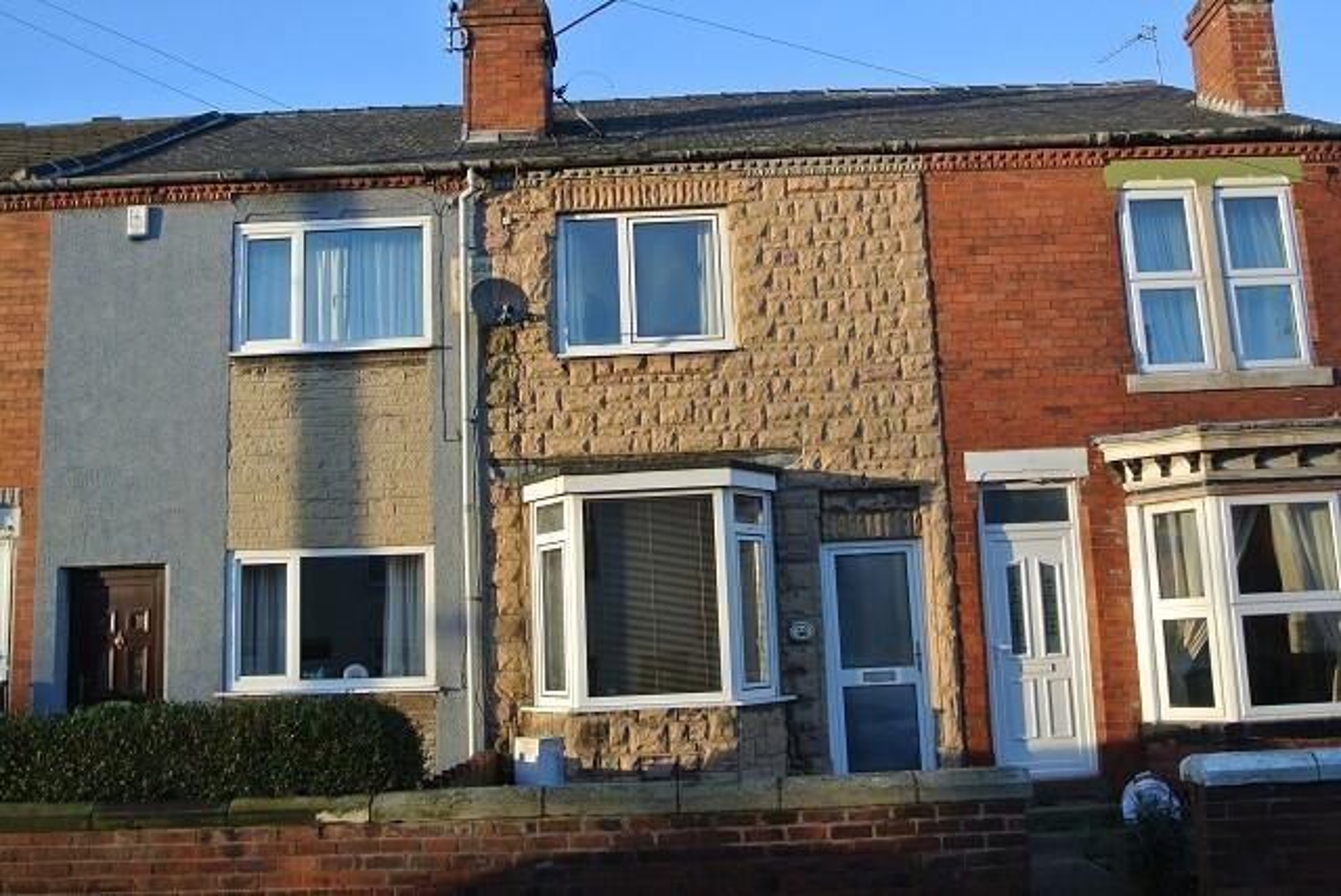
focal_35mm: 34
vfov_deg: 39.0
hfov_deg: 55.8
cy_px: 448
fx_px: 1268
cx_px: 670
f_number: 3.8
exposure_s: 1/250
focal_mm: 12.7
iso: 140
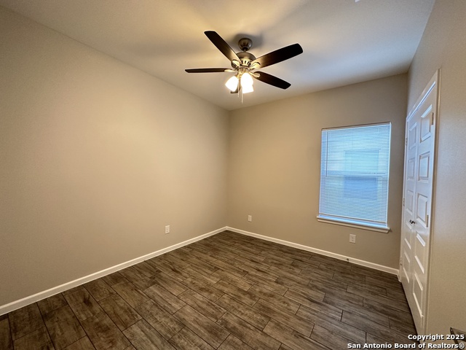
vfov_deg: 85.7
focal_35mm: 14
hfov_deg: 102.1
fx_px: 188
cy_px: 175
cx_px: 233
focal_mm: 2.22
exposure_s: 1/60
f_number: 2.2
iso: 250
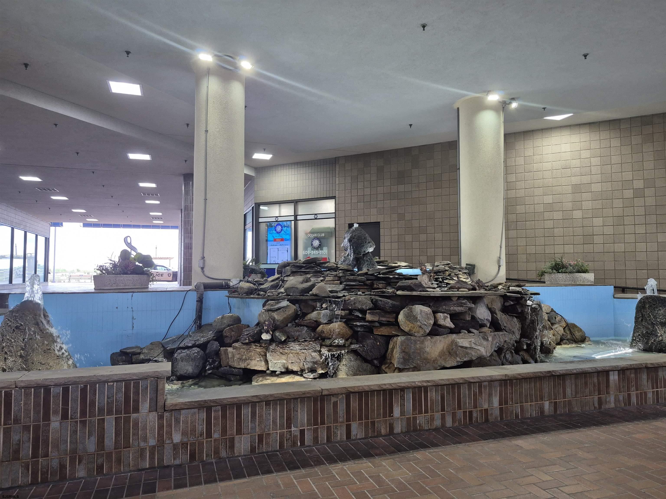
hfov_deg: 73.9
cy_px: 250
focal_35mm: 23
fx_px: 443
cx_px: 333
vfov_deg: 58.9
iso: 250
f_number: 1.8
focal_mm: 5.4
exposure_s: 1/120
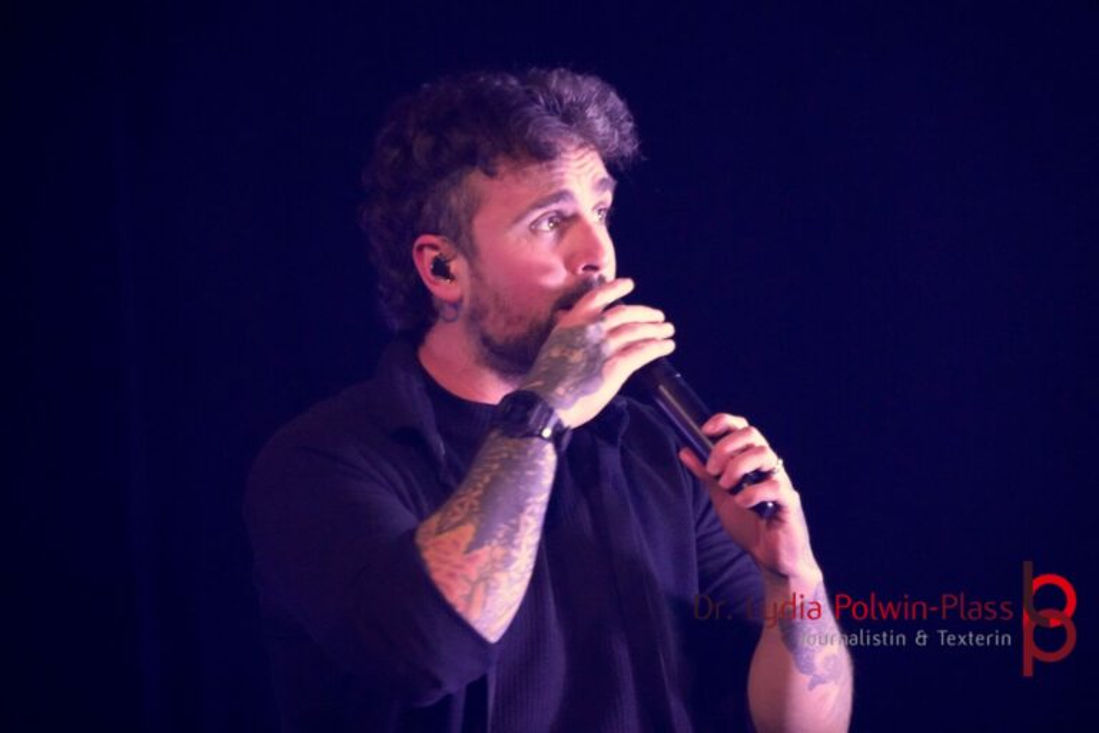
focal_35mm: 220
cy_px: 366
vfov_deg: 6.2
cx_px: 550
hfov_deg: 9.3
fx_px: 6731
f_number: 5.6
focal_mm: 147
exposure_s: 1/160
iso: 6400
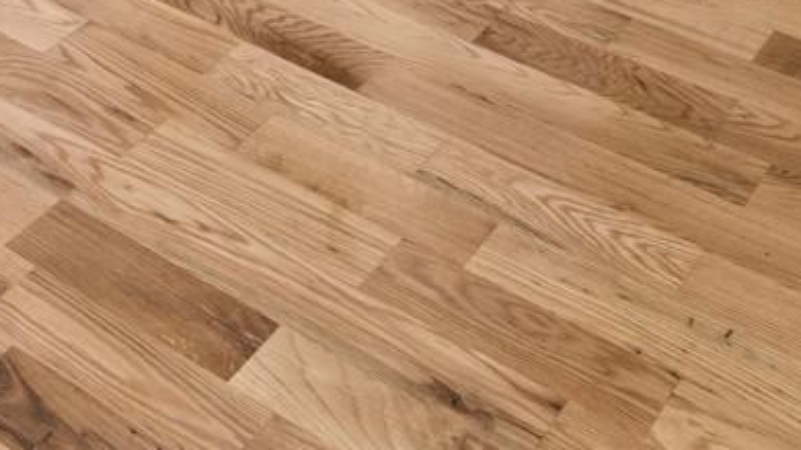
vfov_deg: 10.5
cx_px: -273
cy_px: -942
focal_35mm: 77
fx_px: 1635
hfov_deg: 23.8
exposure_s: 1.3
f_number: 10
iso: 200
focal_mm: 14
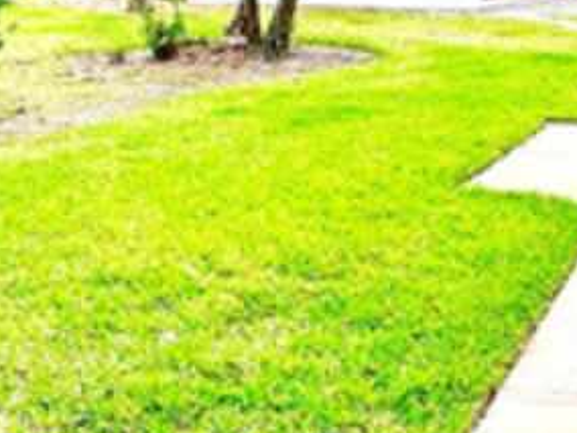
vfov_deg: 23.2
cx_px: 601
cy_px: 134
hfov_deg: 28.5
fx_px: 1050
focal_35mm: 63
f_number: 2.2
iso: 40
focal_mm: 2.2
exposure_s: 1/178
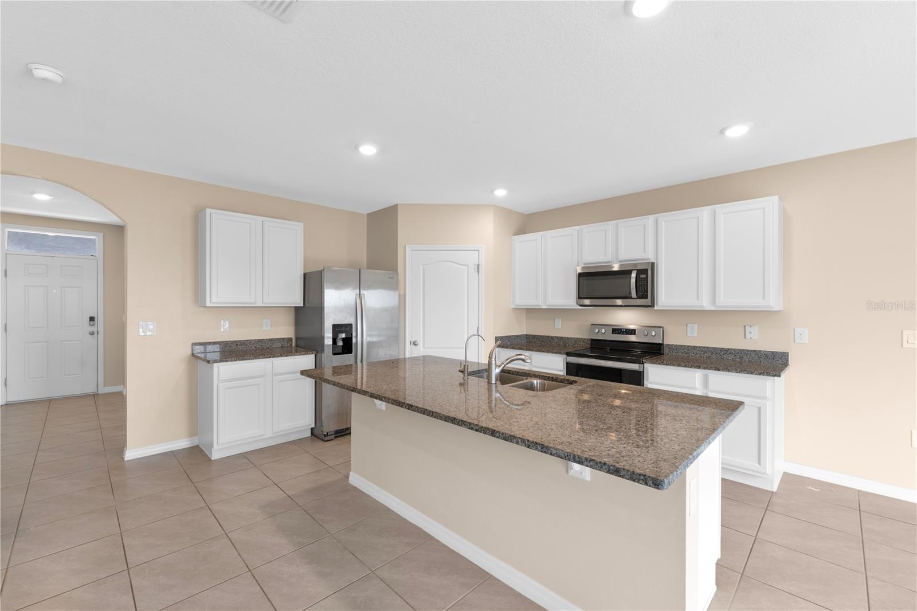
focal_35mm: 14
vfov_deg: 81.2
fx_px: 357
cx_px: 458
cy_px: 306
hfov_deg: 104.3
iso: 250
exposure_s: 1/3
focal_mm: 14
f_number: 8
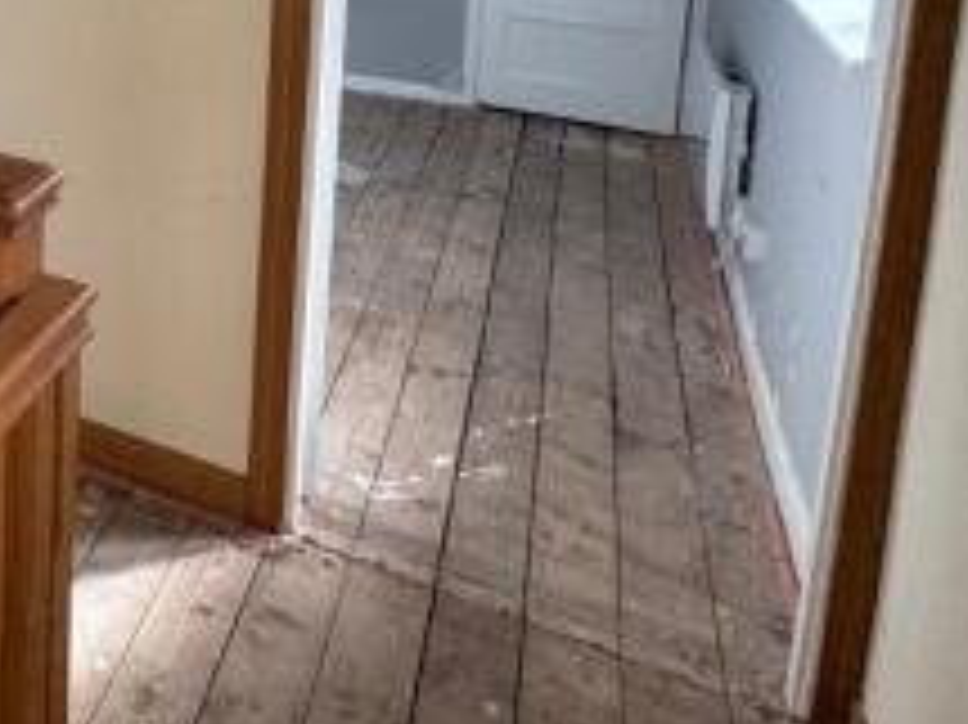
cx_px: -137
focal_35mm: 38
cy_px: -74
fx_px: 1062
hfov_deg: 38.8
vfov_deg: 33.0
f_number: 2.2
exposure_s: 1/99
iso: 160
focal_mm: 2.22
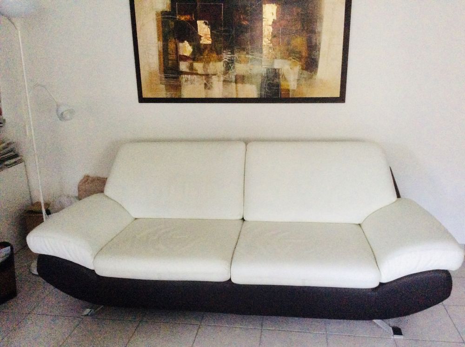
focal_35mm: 32
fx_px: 429
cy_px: 174
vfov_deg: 44.1
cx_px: 232
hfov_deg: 56.9
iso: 400
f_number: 2.4
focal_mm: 3.3
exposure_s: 1/17
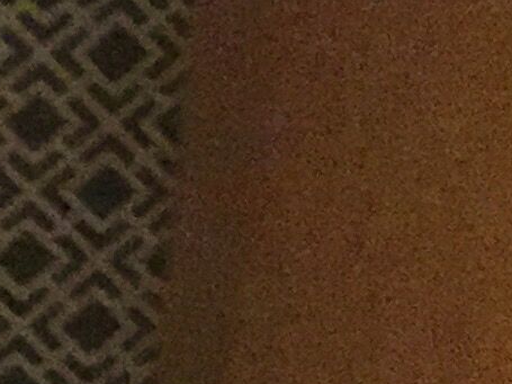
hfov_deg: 8.3
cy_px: -298
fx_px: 3076
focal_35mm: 208
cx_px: -900
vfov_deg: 7.0
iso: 1600
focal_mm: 4.15
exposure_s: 1/17
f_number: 2.2
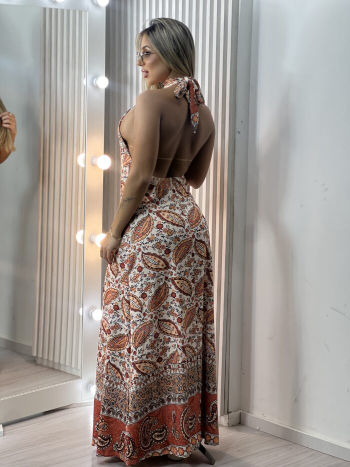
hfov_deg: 19.1
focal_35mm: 77
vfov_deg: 25.3
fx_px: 1038
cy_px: 234
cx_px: 175
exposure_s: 1/120
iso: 125
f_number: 2.8
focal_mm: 9
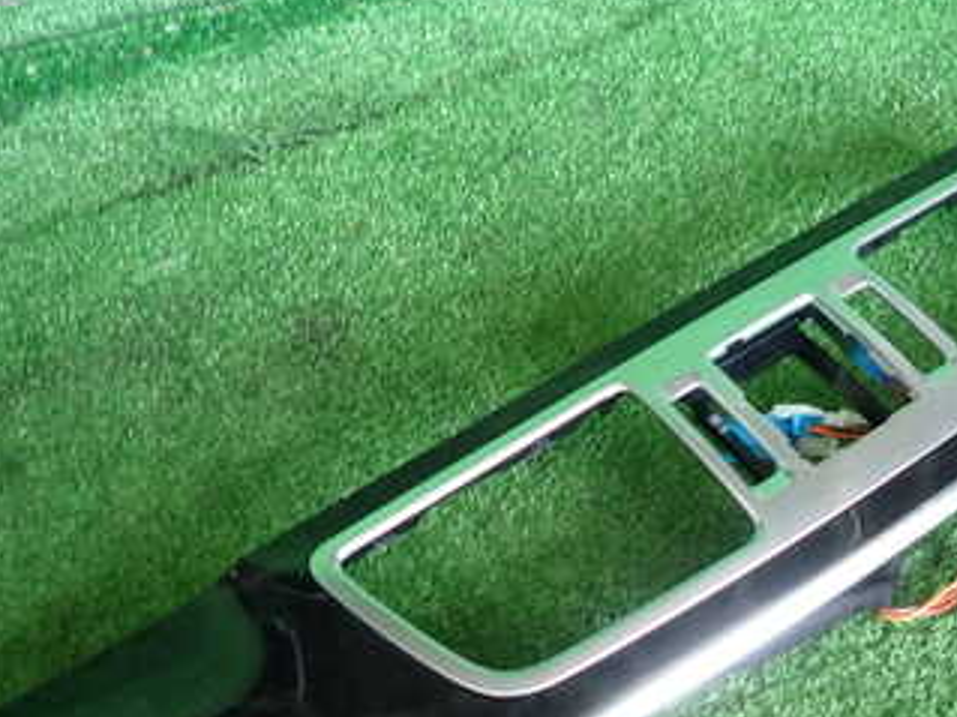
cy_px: 513
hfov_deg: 39.6
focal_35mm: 47
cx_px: 687
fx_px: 1299
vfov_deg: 30.5
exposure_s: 1/60
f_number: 2
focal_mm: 4.5
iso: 160
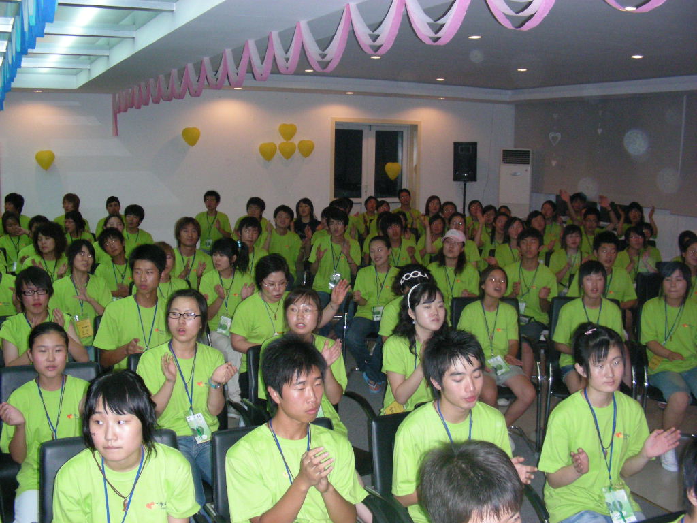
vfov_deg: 37.7
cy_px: 262
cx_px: 348
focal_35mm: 38
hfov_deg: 49.0
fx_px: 765
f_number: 3.5
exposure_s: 1/60
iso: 301
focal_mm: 6.3
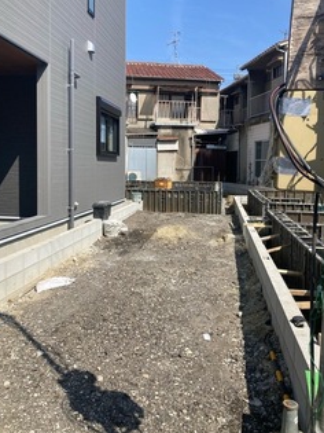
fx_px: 400
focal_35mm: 32
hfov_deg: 44.1
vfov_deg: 56.7
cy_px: 194
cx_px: 166
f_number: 1.8
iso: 20
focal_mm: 3.99
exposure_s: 1/1675
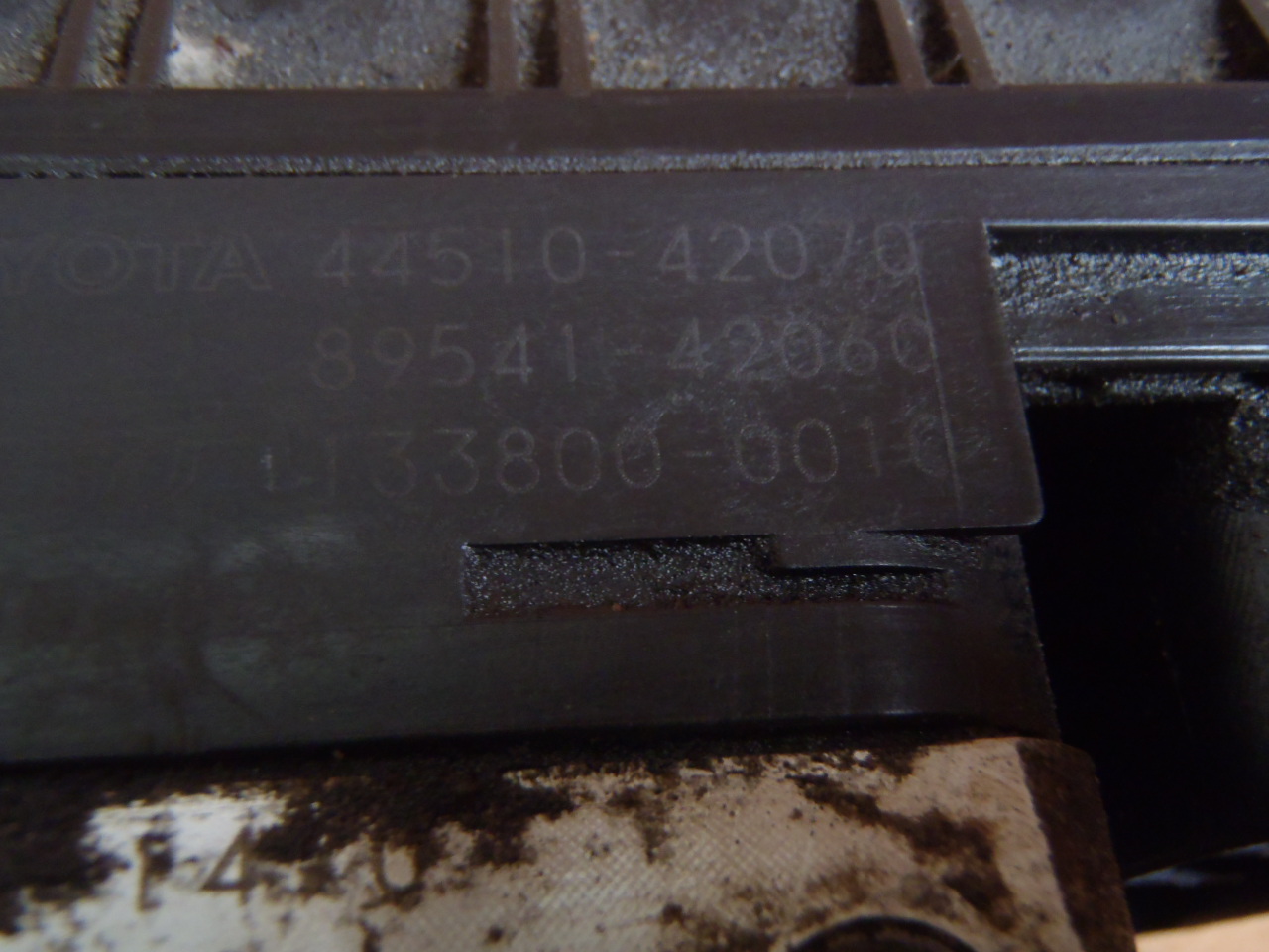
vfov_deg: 38.7
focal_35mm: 37
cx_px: 634
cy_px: 476
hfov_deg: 50.1
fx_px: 1356
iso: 400
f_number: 4.7
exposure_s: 1/4
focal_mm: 6.64
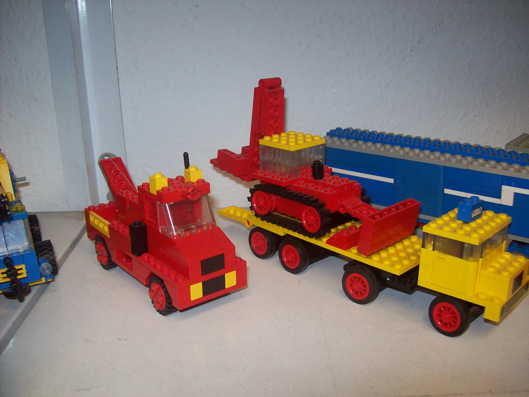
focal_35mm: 36
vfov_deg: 39.7
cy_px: 198
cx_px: 264
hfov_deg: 51.4
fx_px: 550
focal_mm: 6
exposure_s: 1/64
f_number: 2.7
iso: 80
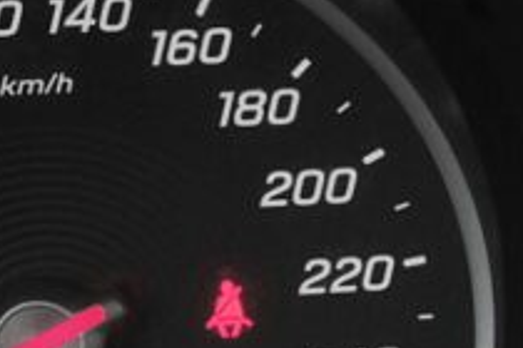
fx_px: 2687
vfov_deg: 7.4
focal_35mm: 185
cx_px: 819
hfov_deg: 10.7
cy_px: 198
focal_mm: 25.6
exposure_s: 1/100
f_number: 8
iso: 2000
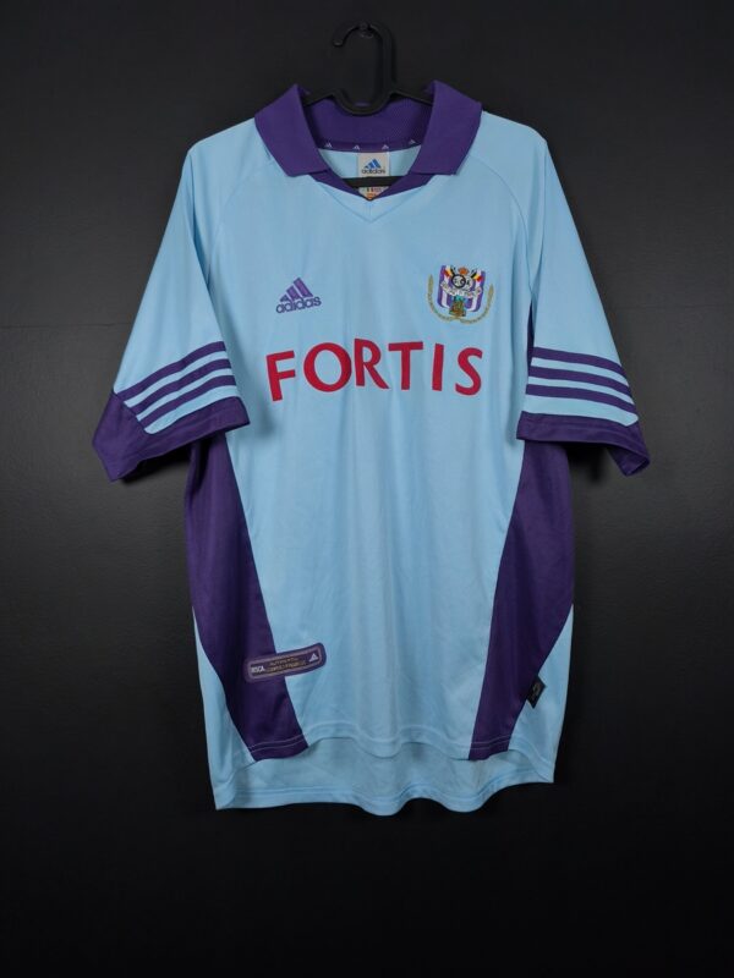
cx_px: 367
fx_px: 650
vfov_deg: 73.9
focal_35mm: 23
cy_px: 489
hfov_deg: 58.9
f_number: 1.6
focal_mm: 6.57
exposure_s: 1/160
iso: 400
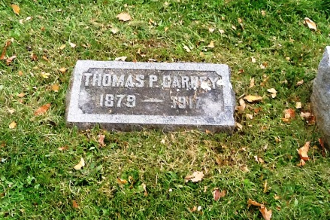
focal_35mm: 34
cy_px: 99
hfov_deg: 55.8
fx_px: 311
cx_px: 165
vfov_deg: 38.8
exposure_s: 1/120
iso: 100
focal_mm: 2.03
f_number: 2.4
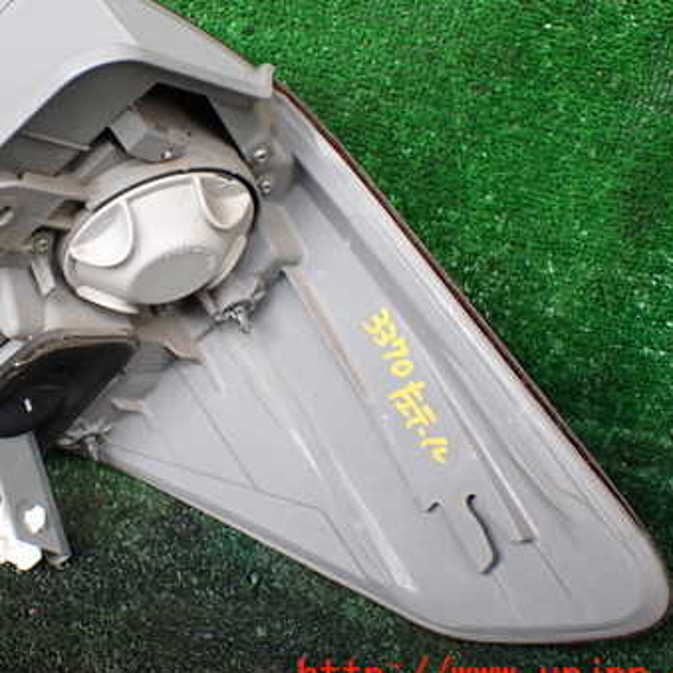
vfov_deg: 35.9
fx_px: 1034
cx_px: 151
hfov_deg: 35.1
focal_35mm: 47
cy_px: 256
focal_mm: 5.4
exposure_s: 1/125
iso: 320
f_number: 2.3
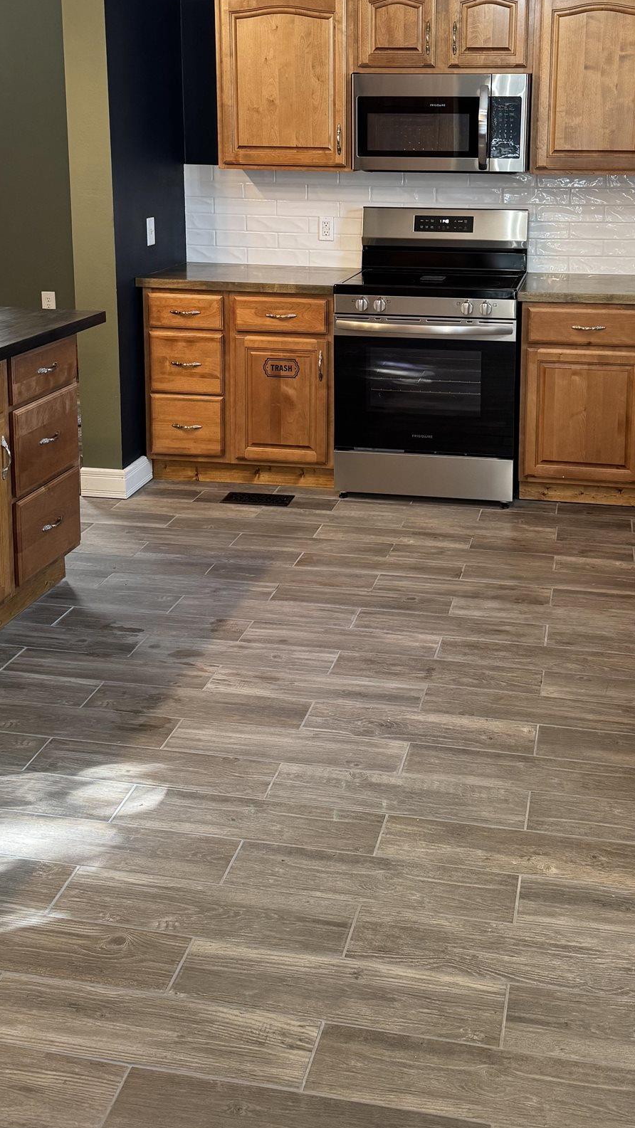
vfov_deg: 51.2
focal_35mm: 38
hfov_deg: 31.1
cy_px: 324
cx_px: 397
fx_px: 1137
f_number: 1.78
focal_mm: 6.76
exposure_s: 1/60
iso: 200
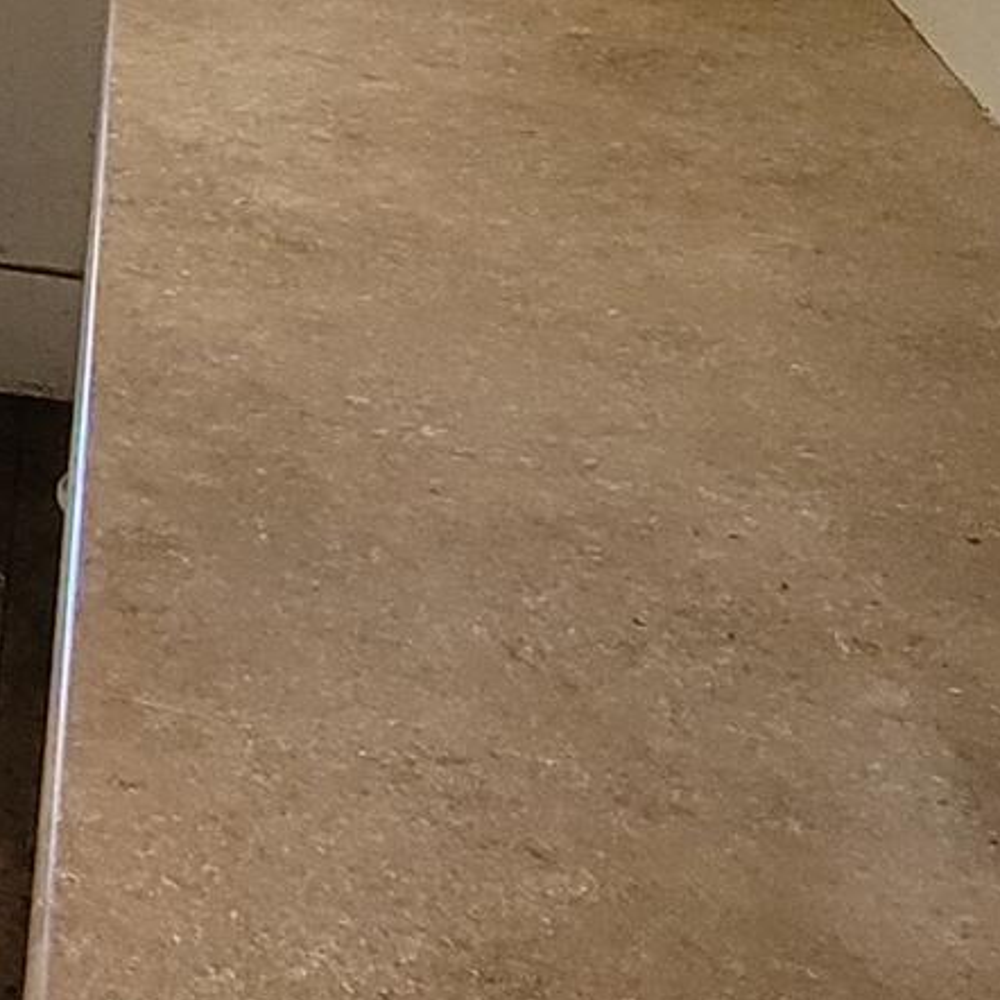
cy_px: -100
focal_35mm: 78
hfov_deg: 17.9
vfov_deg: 21.1
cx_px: -774
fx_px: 2549
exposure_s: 1/60
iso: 250
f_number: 2.2
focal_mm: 2.2
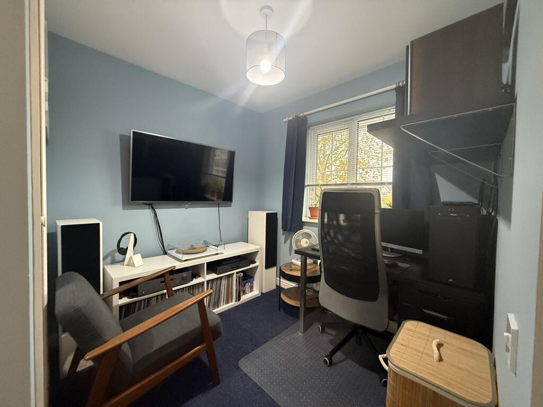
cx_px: 272
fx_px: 220
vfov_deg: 85.7
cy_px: 204
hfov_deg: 102.1
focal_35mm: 14
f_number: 2.2
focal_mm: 2.22
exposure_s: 1/100
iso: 640
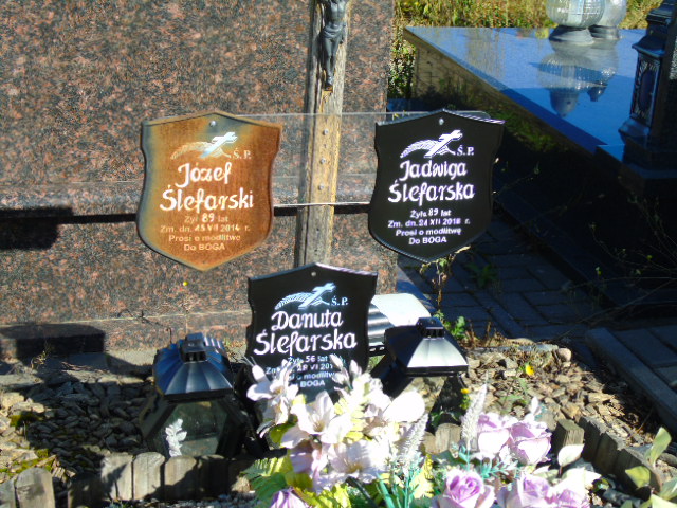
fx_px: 1213
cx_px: 338
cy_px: 254
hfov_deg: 31.2
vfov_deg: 23.7
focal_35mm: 62
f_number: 4.5
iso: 80
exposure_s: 1/320
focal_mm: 11
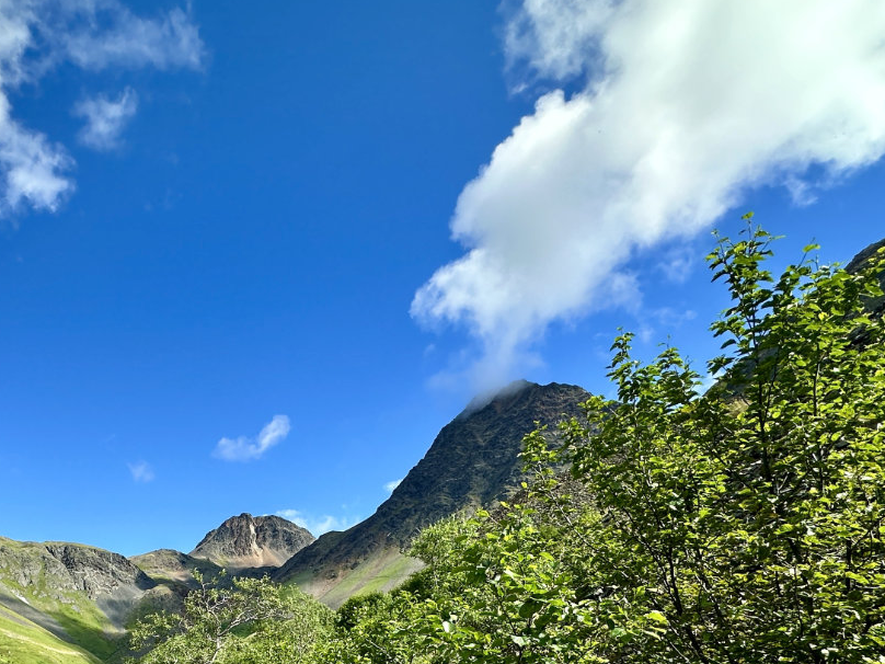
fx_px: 665
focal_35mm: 26
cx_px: 209
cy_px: 558
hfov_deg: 62.9
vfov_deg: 49.0
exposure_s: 1/1289
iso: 50
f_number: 2.2
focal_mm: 2.2
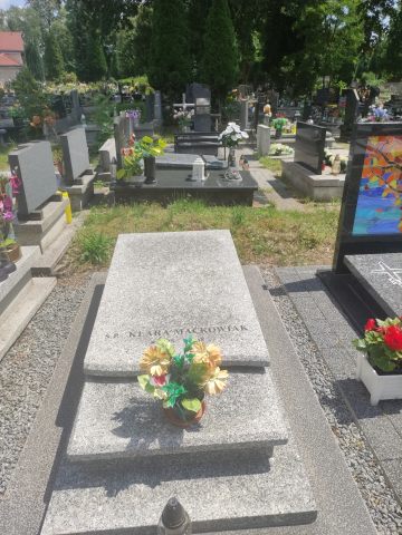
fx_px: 387
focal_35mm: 25
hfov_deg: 54.9
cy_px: 268
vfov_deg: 69.4
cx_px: 201
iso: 50
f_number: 1.89
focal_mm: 5.43
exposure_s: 1/1528
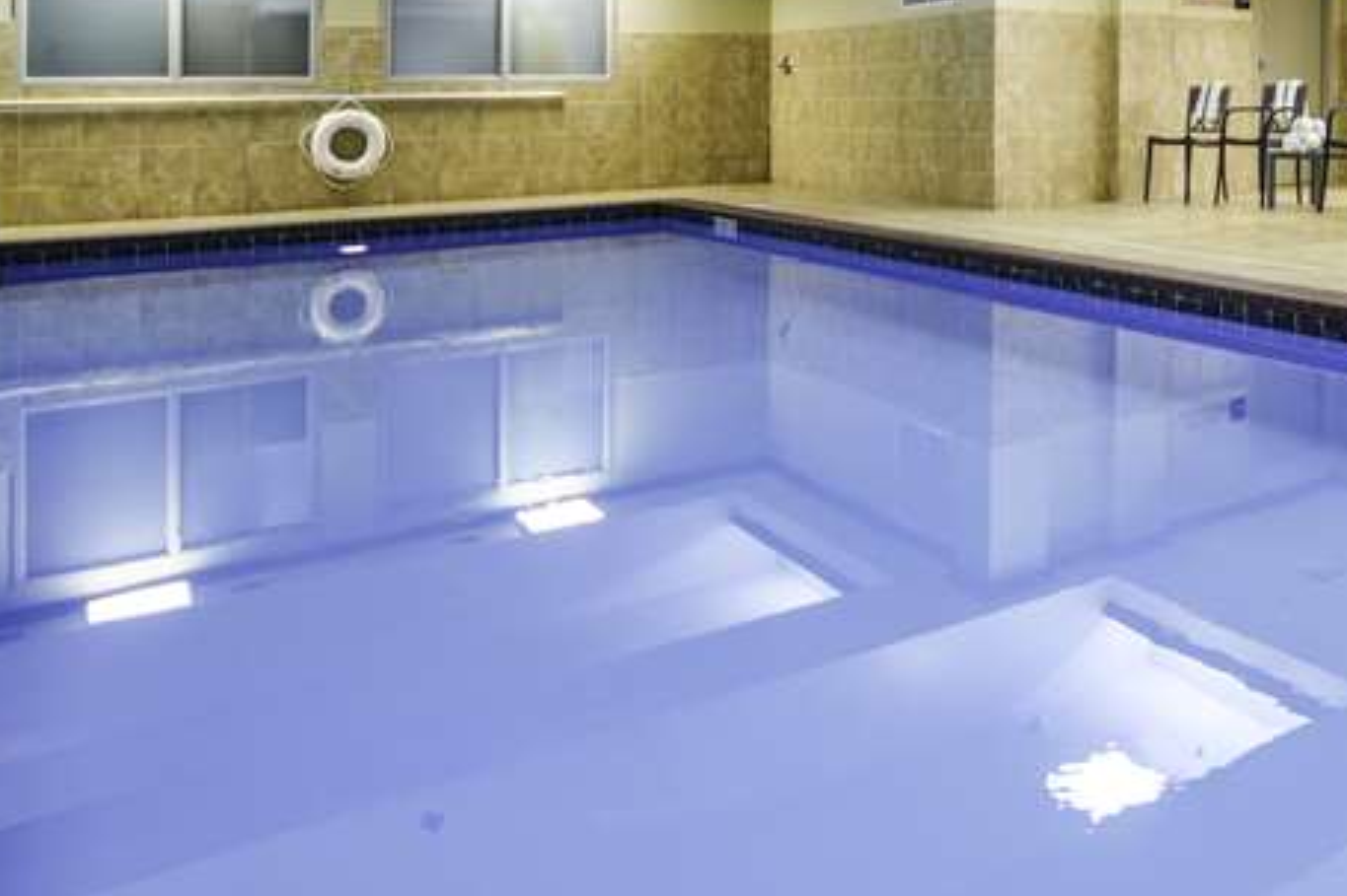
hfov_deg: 55.0
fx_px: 1010
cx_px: 1295
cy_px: 494
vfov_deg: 47.8
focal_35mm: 27
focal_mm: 12
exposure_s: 1/8
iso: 100
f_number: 4.5
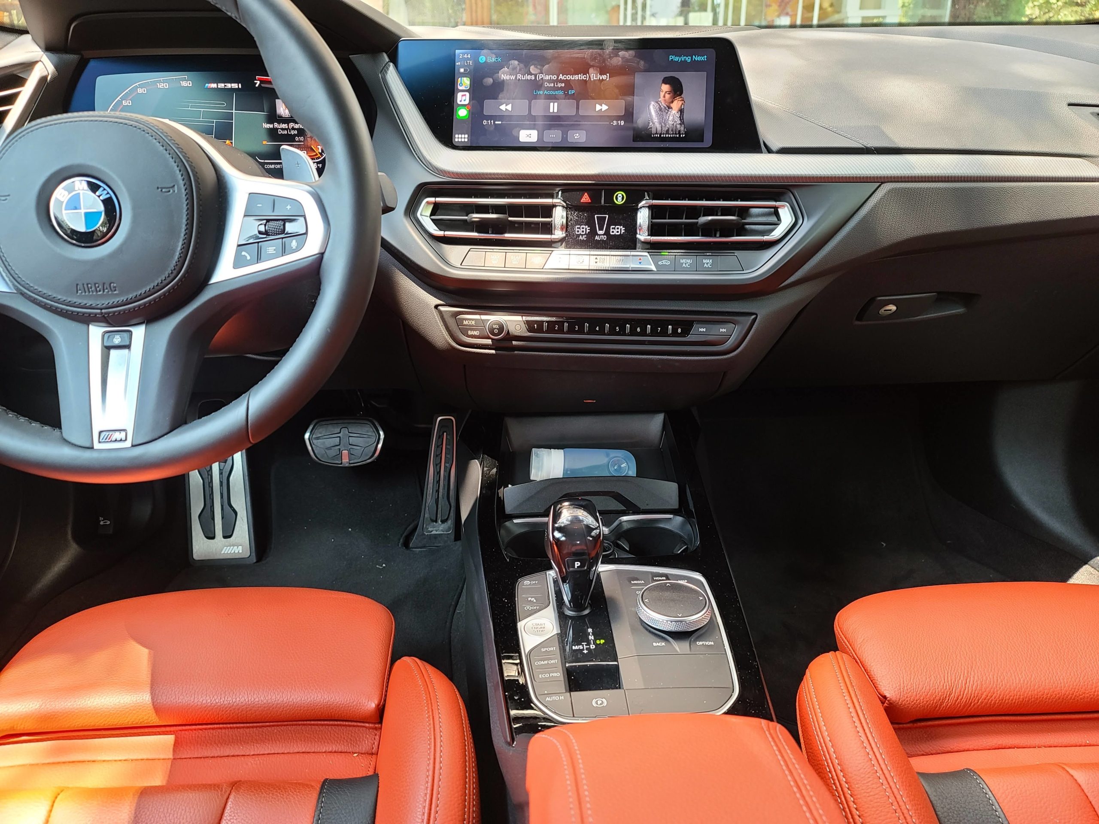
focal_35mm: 25
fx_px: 794
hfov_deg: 69.4
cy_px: 412
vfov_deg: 54.9
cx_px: 550
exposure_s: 1/59
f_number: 1.8
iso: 100
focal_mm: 7
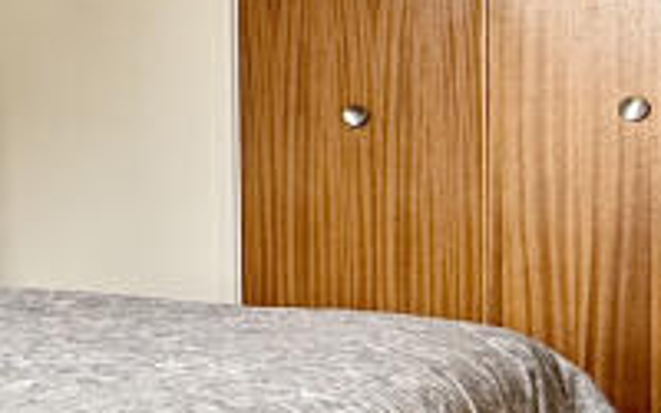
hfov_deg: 22.8
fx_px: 1369
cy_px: 169
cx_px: -294
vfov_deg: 17.1
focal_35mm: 76
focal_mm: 2.22
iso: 64
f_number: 2.2
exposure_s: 1/99
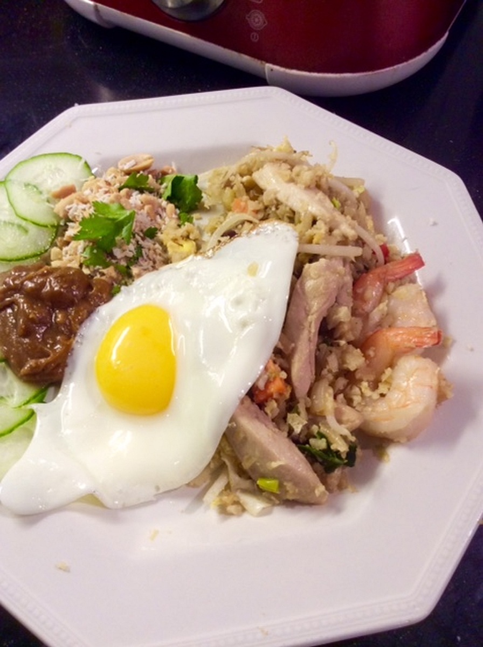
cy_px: 324
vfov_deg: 56.9
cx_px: 242
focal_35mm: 32
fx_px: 597
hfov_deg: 44.0
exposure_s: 1/25
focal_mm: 3.3
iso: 64
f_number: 2.4
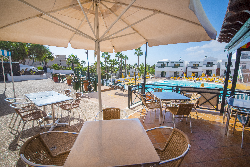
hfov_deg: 96.7
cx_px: 125
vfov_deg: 73.8
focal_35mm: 16
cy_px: 84
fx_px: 111
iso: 1000
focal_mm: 16
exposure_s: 1/4000
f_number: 5
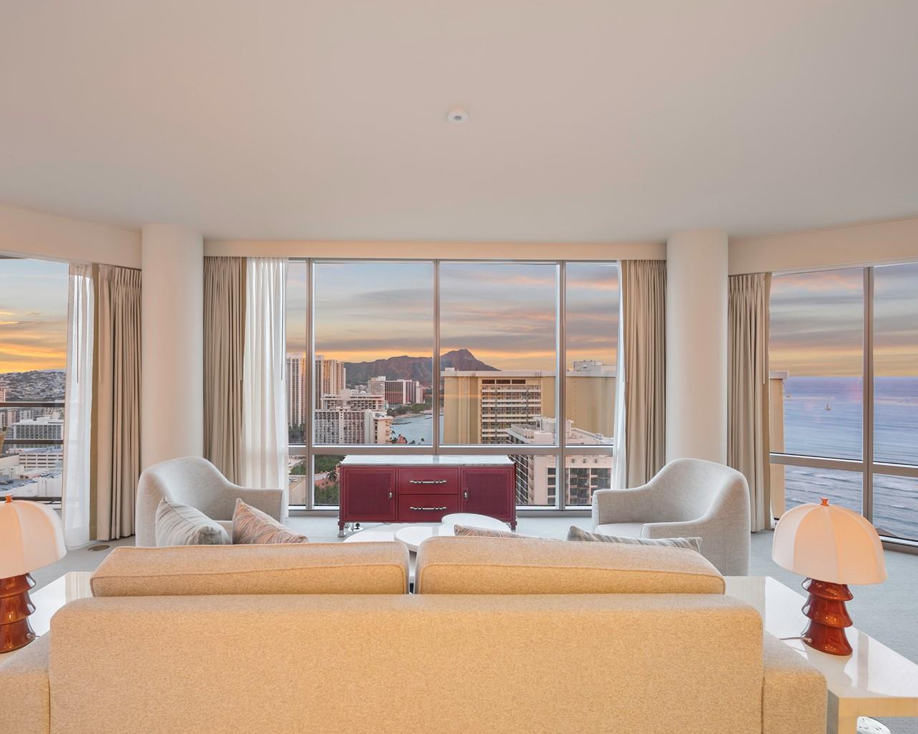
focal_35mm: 17
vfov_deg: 76.9
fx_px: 462
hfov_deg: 89.5
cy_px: 368
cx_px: 423
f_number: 4
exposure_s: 1/160
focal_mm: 7
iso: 200
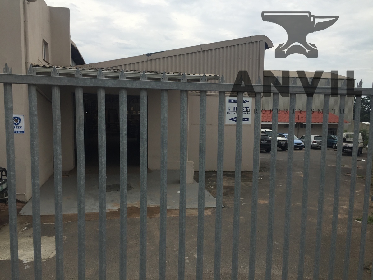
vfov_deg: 48.2
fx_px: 312
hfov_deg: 61.7
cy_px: 140
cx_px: 186
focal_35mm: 29
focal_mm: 4.15
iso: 32
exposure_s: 1/1522
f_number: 2.2
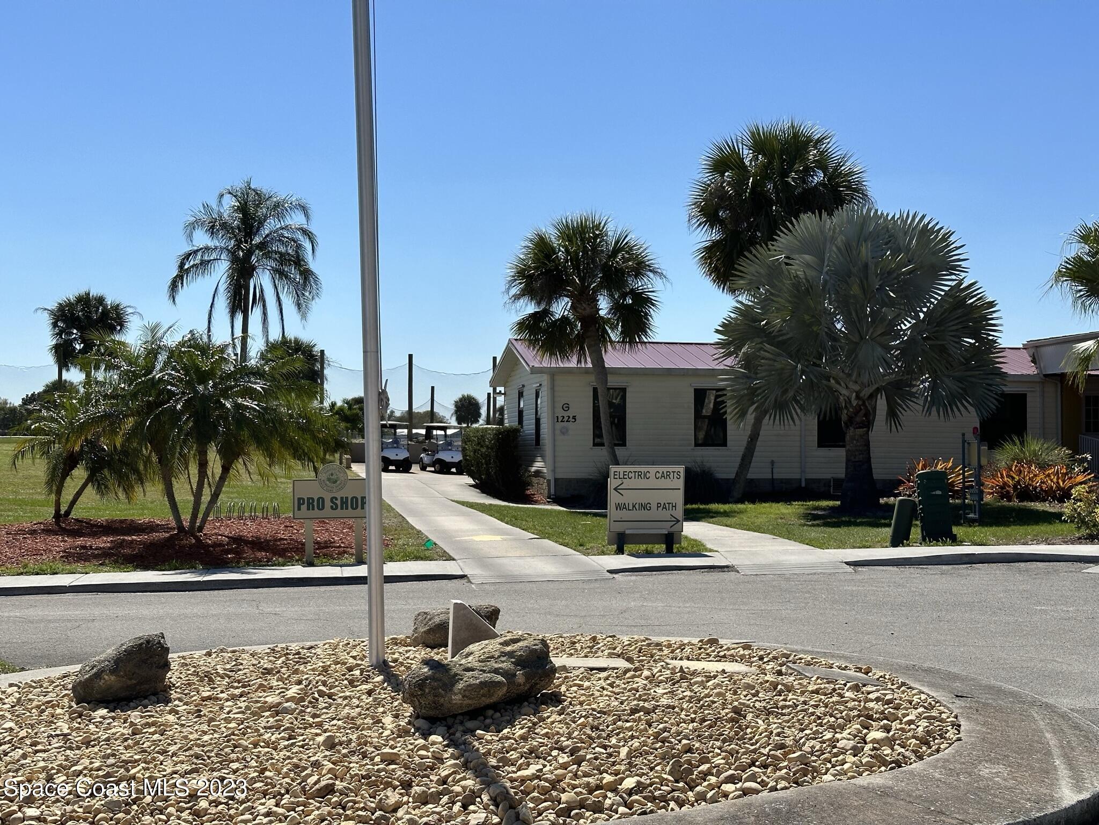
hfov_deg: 39.7
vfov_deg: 30.3
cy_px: 412
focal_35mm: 48
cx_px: 550
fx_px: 1524
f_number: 1.78
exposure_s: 1/6623
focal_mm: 6.86
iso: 64
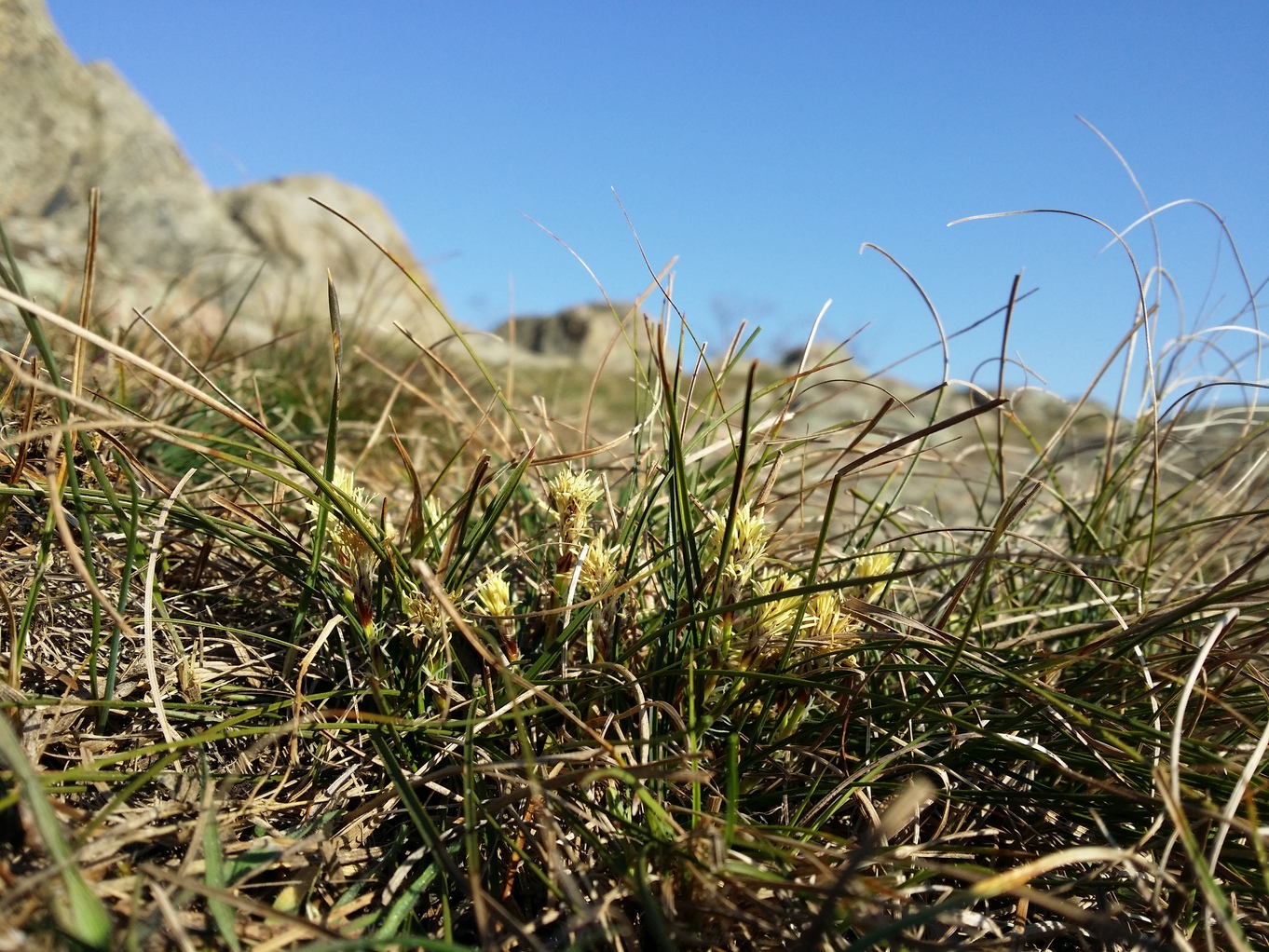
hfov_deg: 58.3
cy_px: 476
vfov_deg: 45.5
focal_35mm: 31
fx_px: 1137
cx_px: 634
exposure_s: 1/944
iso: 50
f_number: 2.2
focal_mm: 4.13
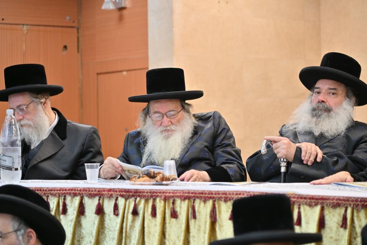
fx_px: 1070
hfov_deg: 19.5
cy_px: 122
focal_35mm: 105
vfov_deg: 13.0
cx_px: 184
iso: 500
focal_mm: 105
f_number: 4
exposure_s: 1/160
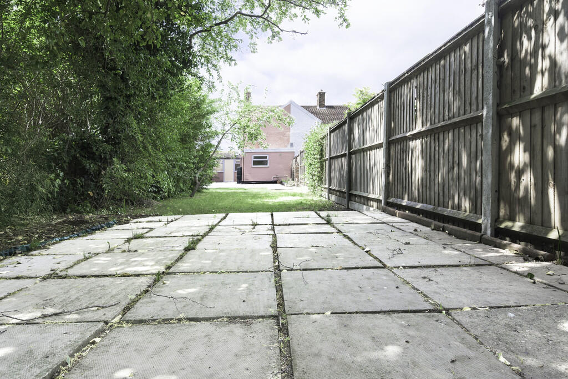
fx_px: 323
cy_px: 190
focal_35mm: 20
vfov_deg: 60.7
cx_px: 284
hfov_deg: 82.6
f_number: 9
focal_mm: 20.5
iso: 100
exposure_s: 1/320
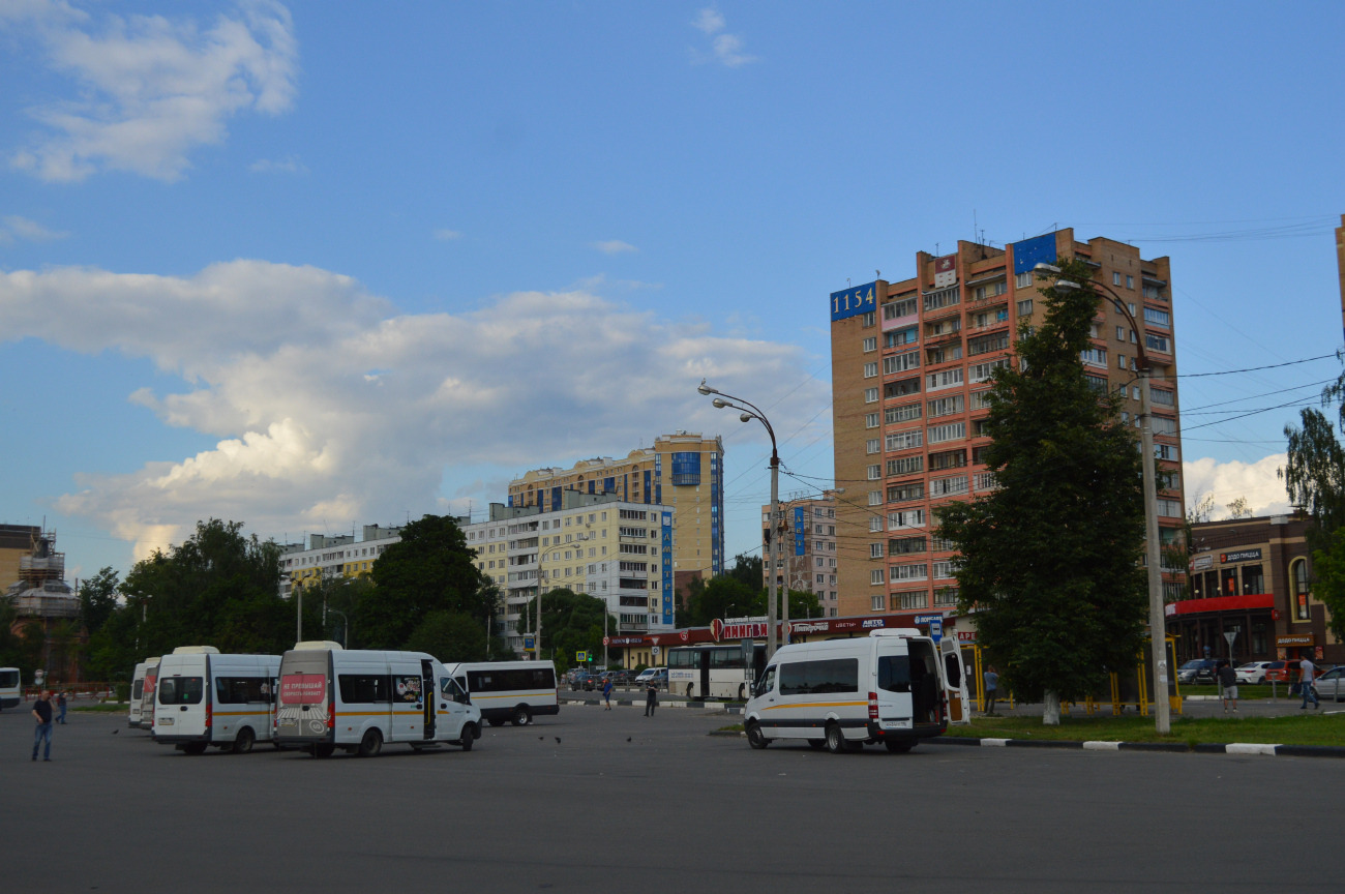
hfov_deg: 46.4
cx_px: 672
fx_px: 1568
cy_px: 447
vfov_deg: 31.8
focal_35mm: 42
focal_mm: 28
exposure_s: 1/1600
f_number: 6.3
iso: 400
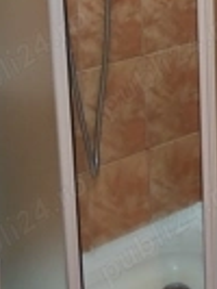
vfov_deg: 22.8
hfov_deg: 18.2
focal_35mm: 78
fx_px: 651
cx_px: 245
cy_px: -67
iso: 3670
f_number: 1.9
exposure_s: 1/50
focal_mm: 4.95
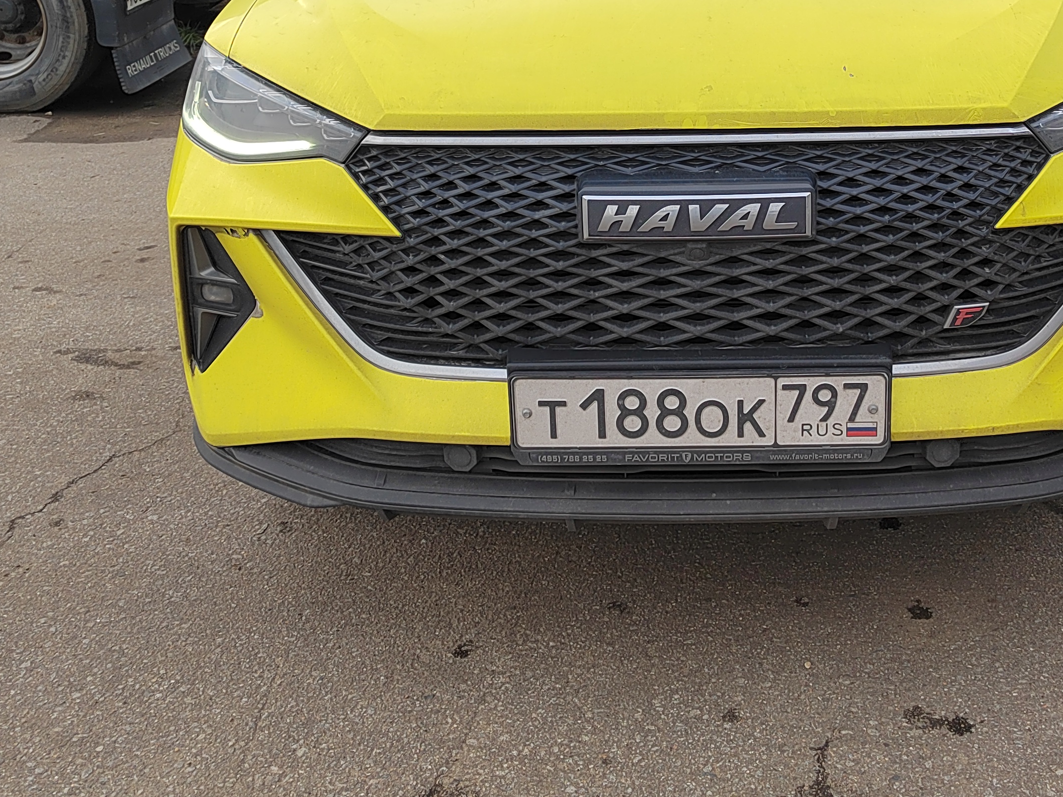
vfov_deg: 33.4
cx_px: 679
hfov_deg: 44.4
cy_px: 164
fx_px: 1290
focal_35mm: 42
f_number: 1.9
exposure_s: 1/159
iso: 100
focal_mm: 5.52
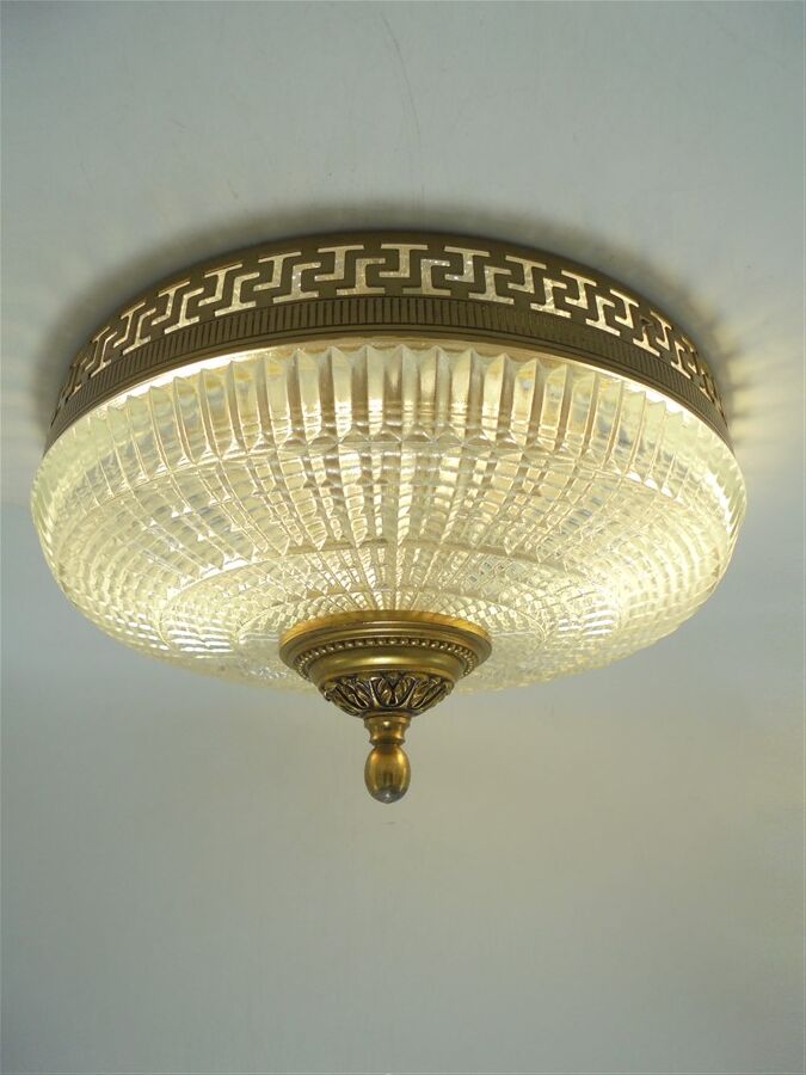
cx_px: 403
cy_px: 538
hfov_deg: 53.1
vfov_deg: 67.3
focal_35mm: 26
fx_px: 807
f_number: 3.5
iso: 100
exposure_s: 1/200
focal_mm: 4.6
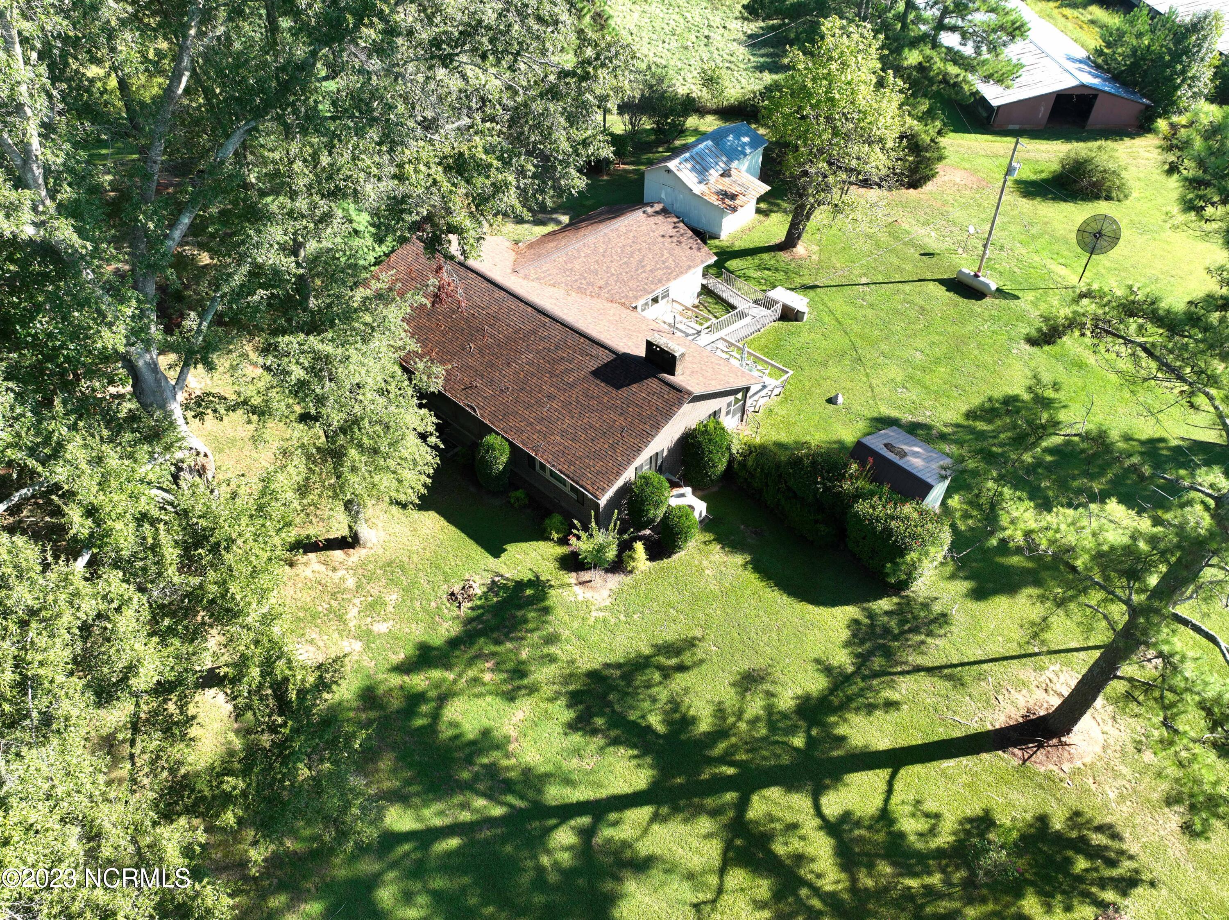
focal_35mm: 24
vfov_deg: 56.8
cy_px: 460
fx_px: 852
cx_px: 614
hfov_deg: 71.6
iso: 100
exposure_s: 1/500
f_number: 2.8
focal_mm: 12.29
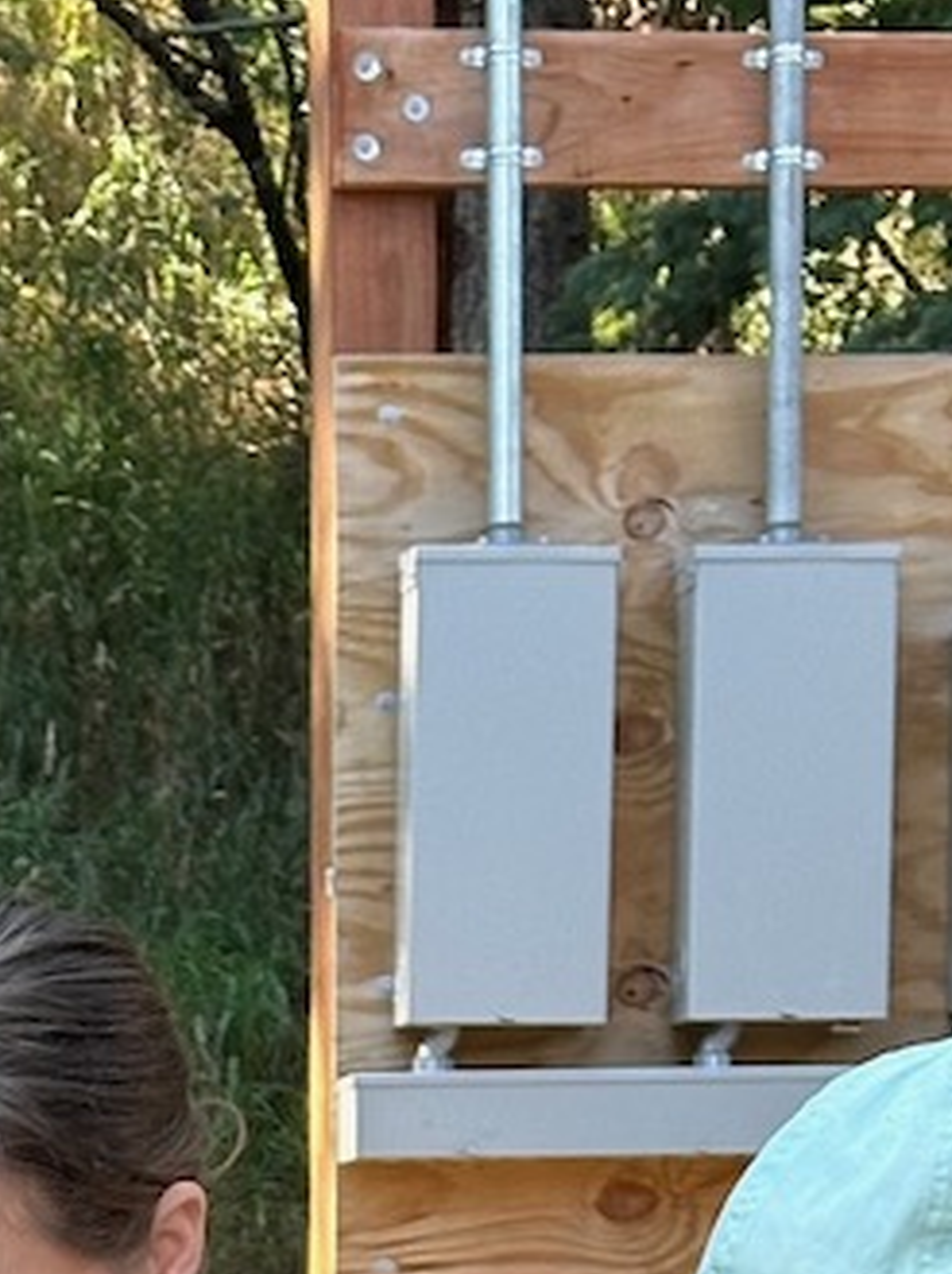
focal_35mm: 187
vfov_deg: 9.9
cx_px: -259
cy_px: 2451
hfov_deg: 7.8
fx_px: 6870
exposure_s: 1/234
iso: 50
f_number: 1.78
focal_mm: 6.86
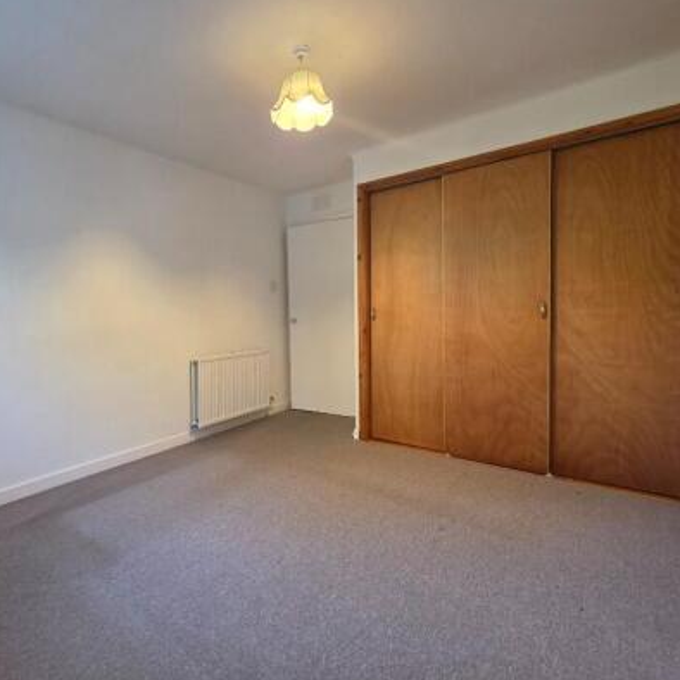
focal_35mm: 17
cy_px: 339
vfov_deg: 84.0
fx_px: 378
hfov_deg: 82.1
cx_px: 248
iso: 250
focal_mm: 2.2
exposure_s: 1/50
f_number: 1.9
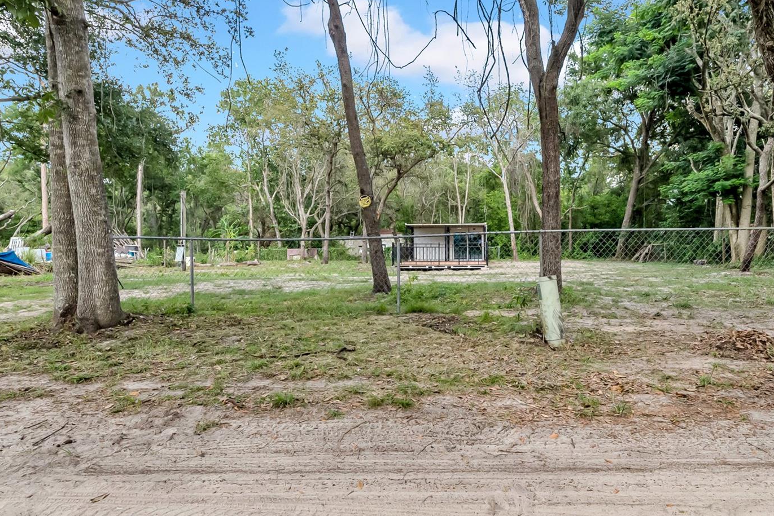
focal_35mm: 14
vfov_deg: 81.1
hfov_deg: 103.8
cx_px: 432
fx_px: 301
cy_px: 235
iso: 800
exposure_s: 1/500
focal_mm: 12
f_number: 8
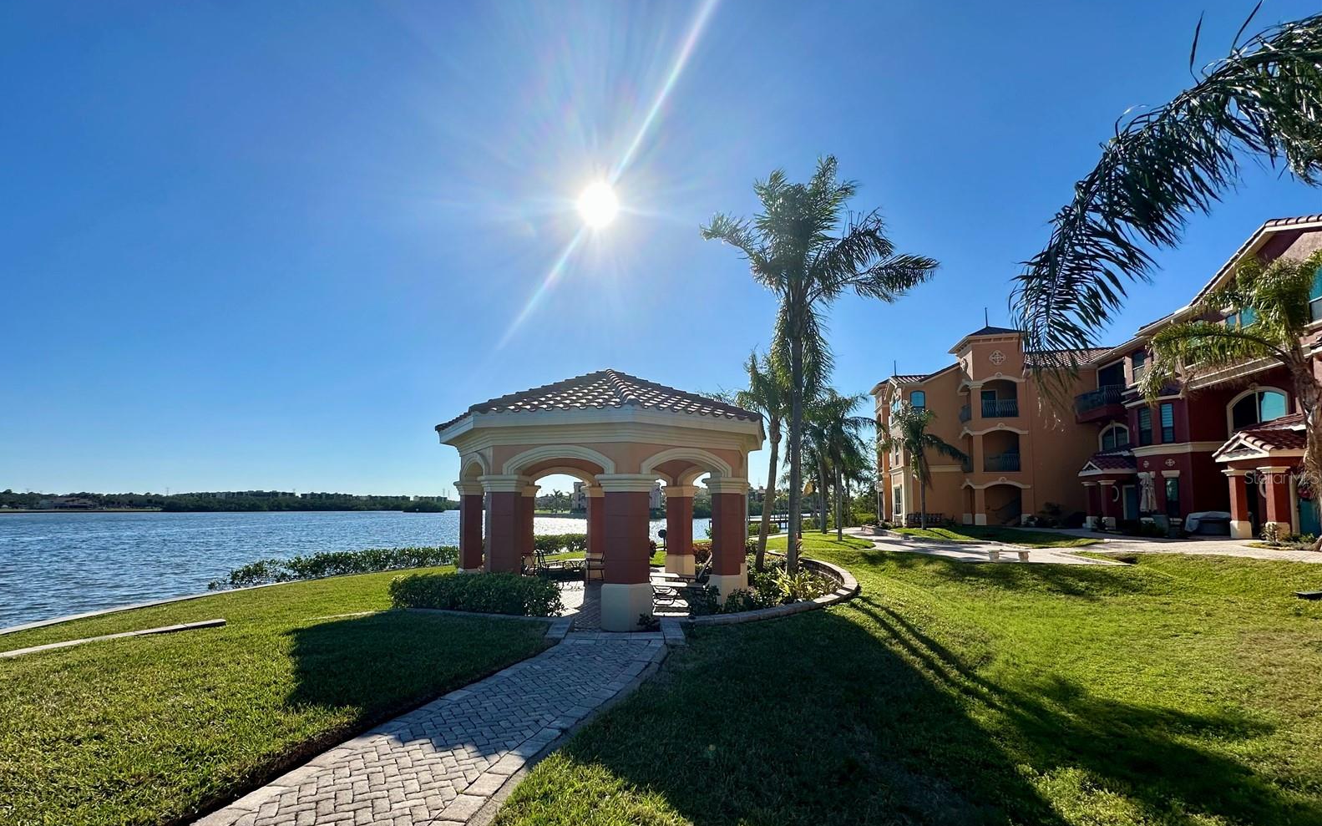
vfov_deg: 74.3
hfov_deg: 101.5
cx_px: 655
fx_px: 540
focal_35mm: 15
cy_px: 477
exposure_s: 1/3731
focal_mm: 2.22
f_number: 2.2
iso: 50
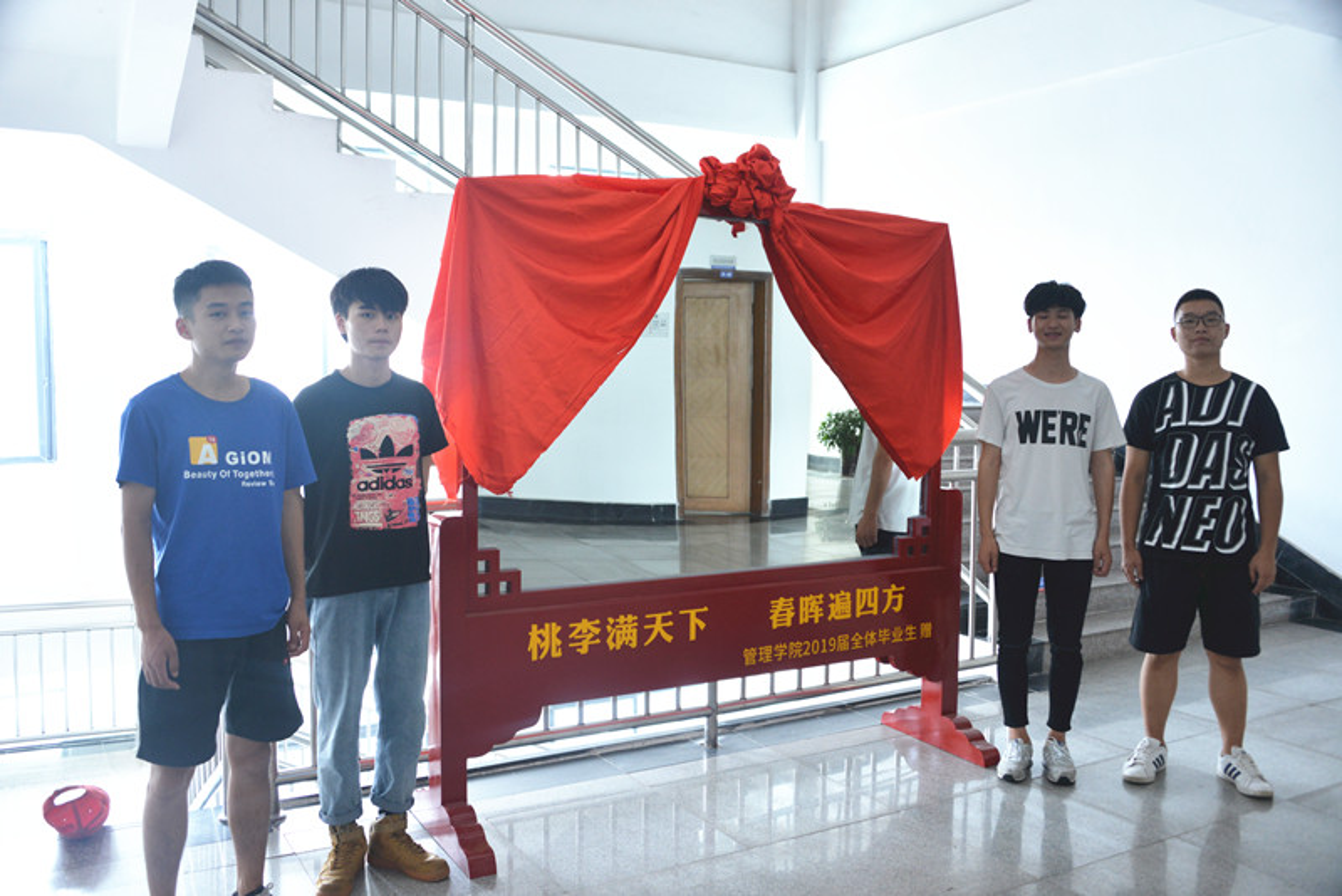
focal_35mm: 32
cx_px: 671
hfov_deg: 58.7
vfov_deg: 41.1
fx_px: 1193
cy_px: 448
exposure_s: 1/60
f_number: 3.5
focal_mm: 32
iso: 800
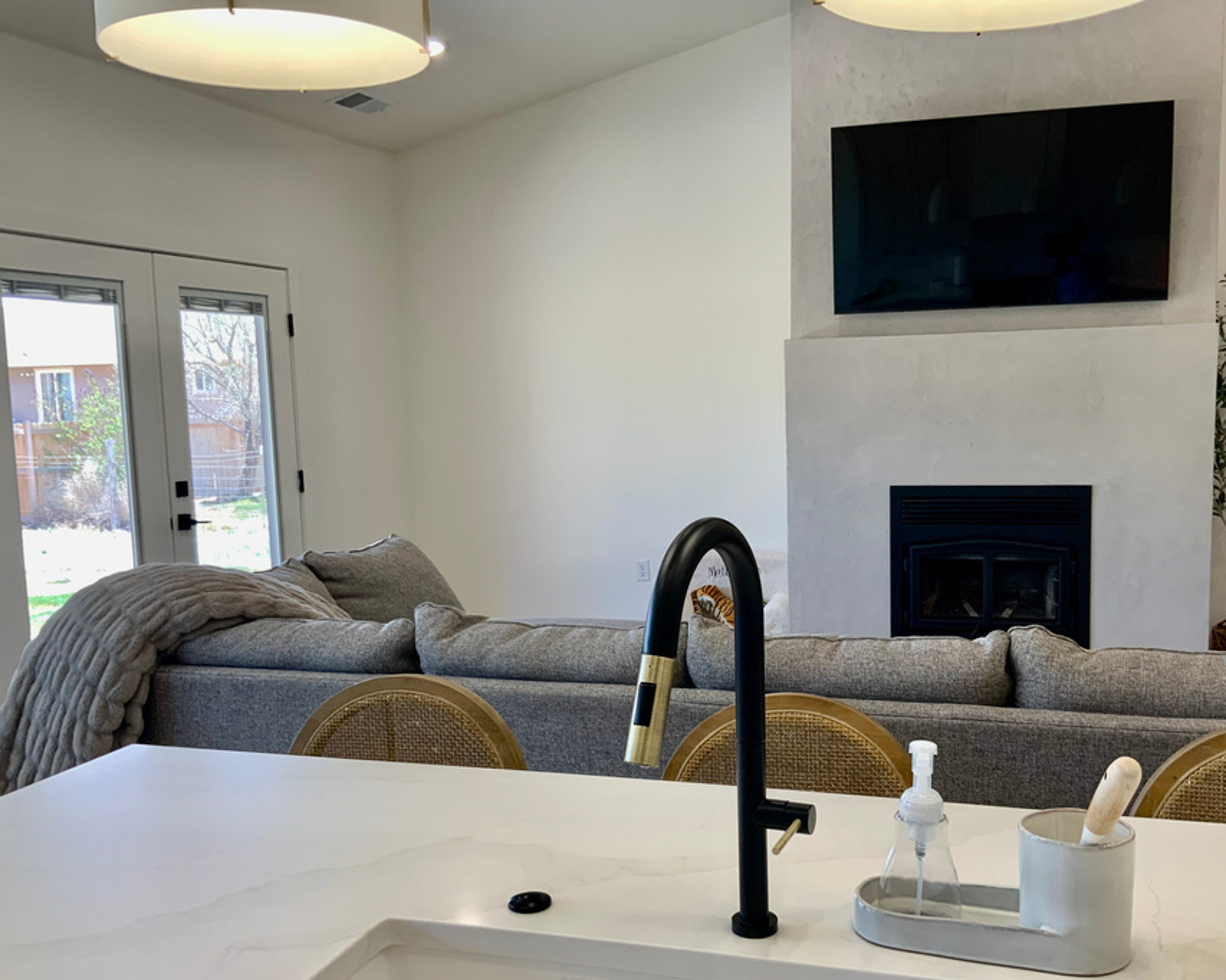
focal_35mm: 34
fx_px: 1233
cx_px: 704
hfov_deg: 52.7
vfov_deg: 43.3
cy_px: 540
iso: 40
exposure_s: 1/120
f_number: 1.8
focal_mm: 3
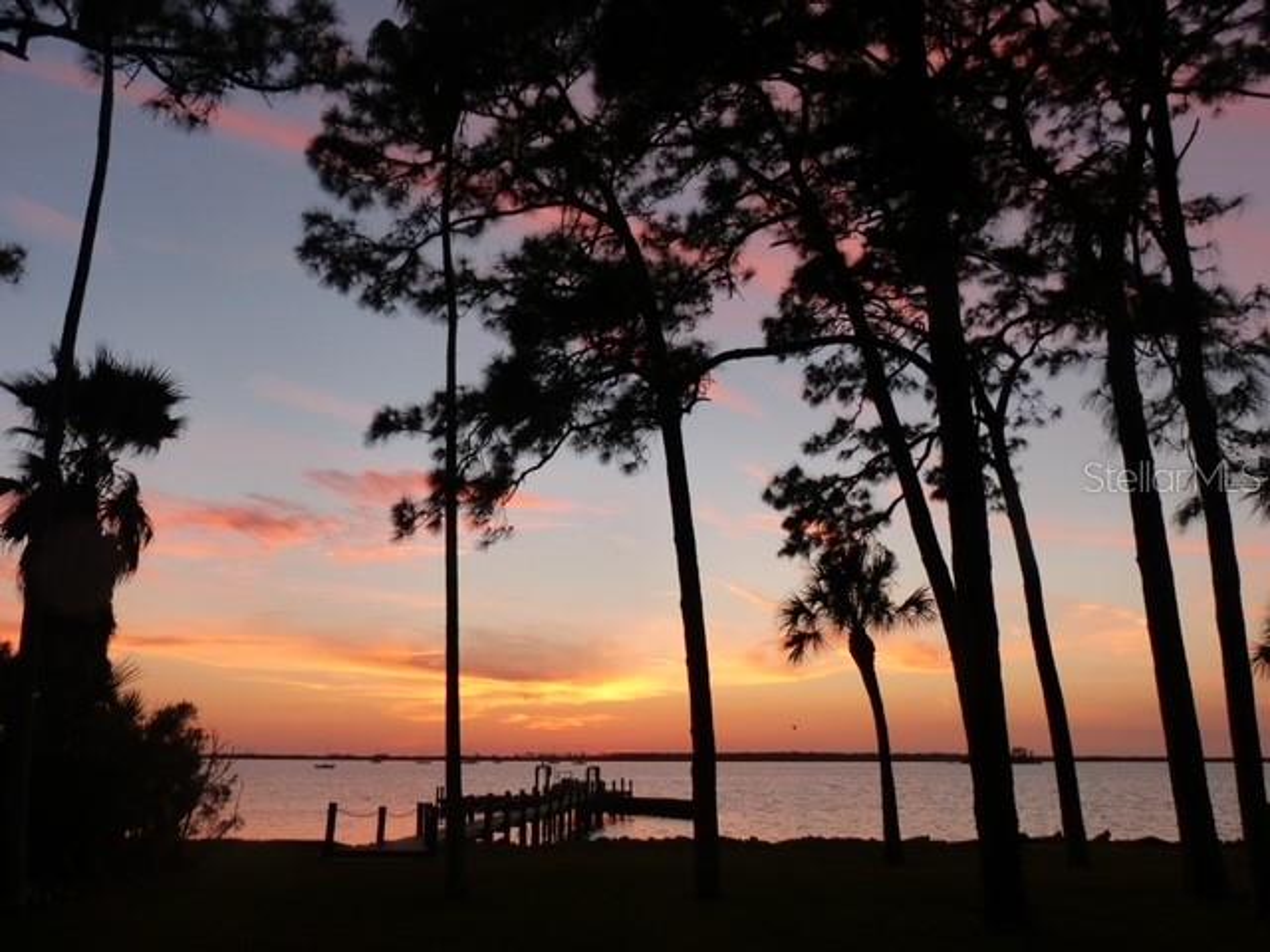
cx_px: 635
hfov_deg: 56.8
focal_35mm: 32
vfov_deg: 44.2
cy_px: 476
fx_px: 1174
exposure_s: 1/160
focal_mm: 5.7
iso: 160
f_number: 3.2
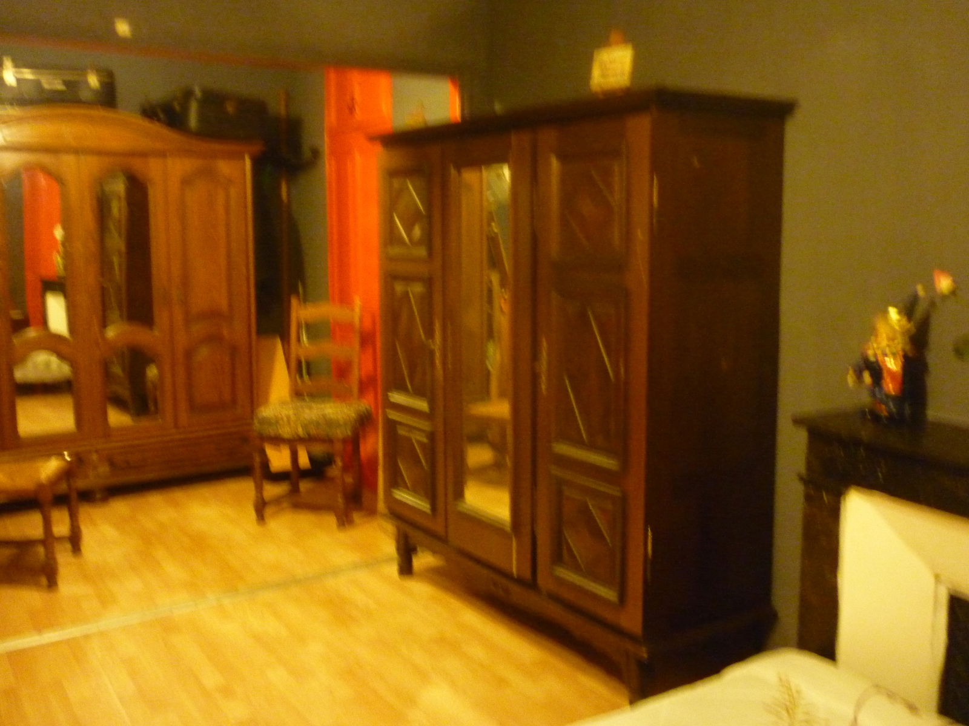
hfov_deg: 55.4
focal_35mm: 33
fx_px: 924
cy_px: 363
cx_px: 484
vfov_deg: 42.9
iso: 800
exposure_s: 1/8
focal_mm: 5.5
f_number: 2.8
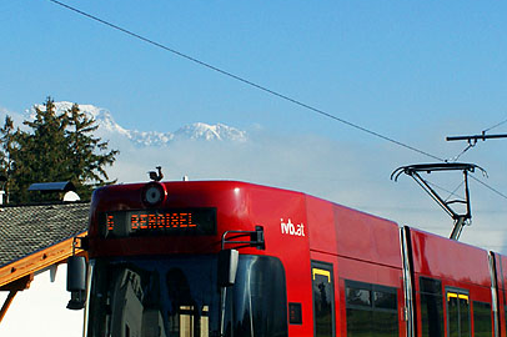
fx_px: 1492
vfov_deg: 12.9
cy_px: 207
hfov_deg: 19.3
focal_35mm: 106
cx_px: 260
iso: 400
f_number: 11
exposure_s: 1/500
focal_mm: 28
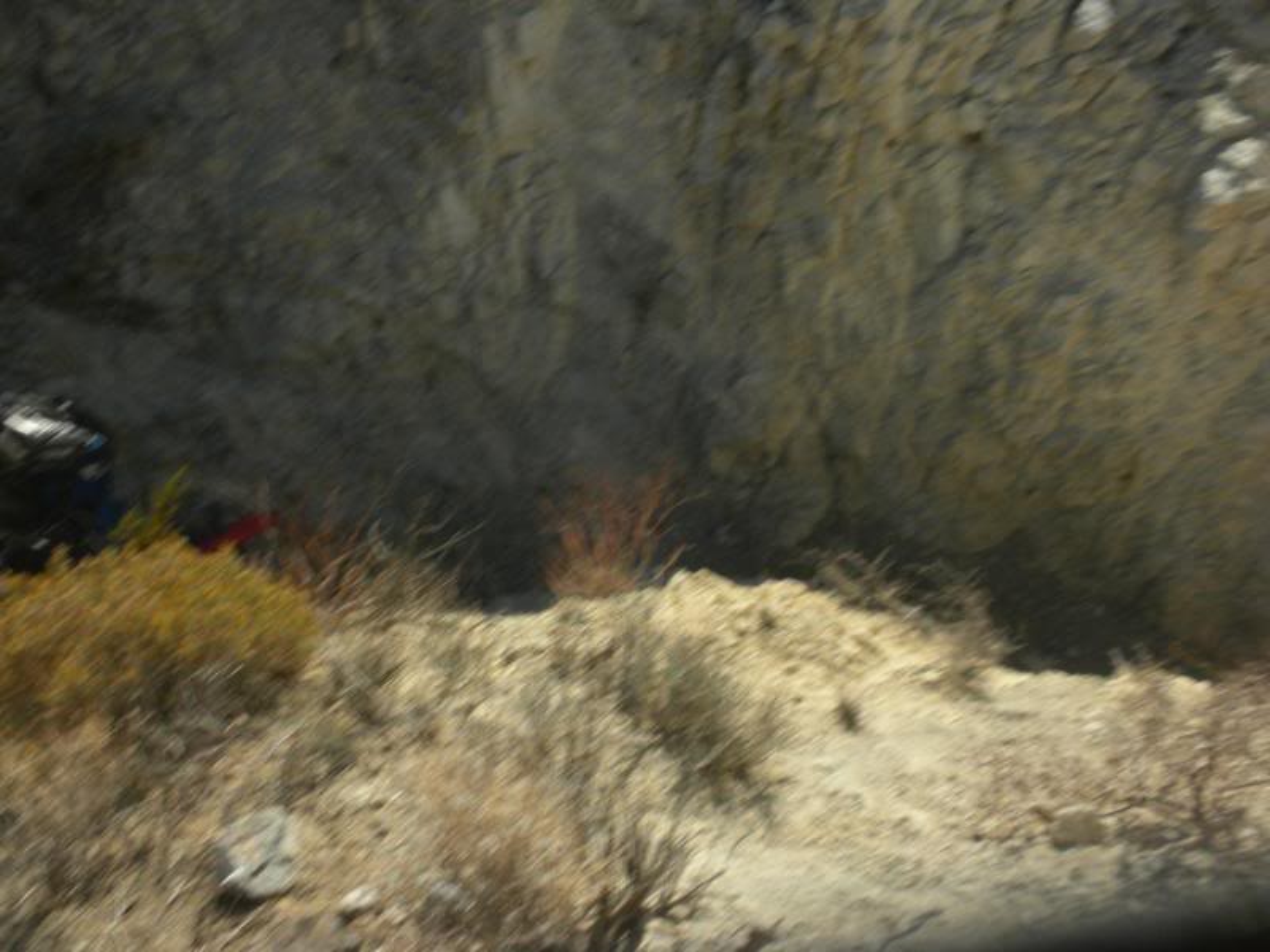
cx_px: 635
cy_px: 476
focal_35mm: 37
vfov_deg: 38.7
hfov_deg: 50.1
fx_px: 1357
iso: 90
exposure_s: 1/193
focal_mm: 6.6
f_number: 10
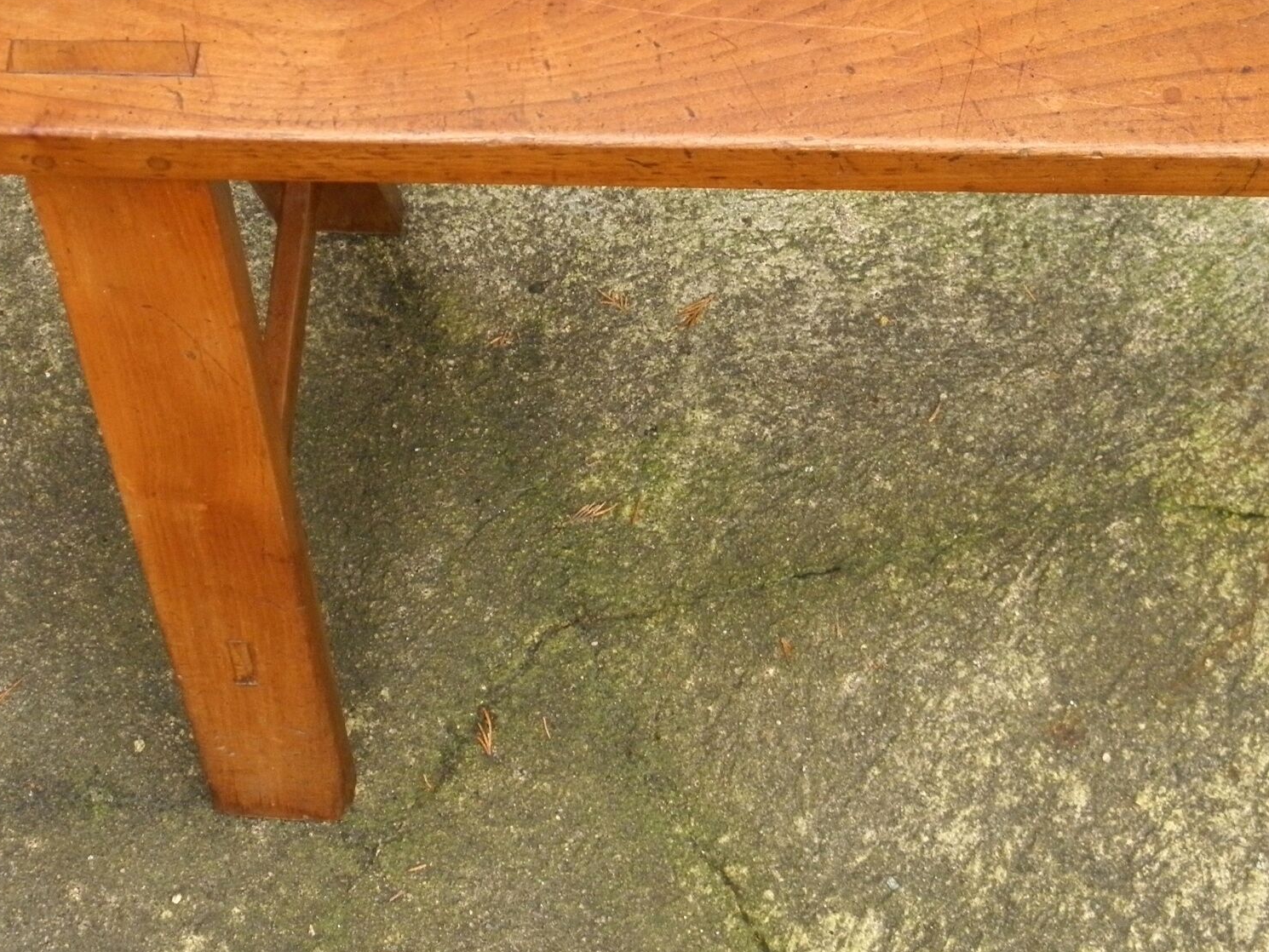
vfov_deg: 21.8
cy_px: 274
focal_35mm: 67
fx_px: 2457
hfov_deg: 29.0
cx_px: 629
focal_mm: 7.1
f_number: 3.8
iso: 200
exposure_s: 1/40
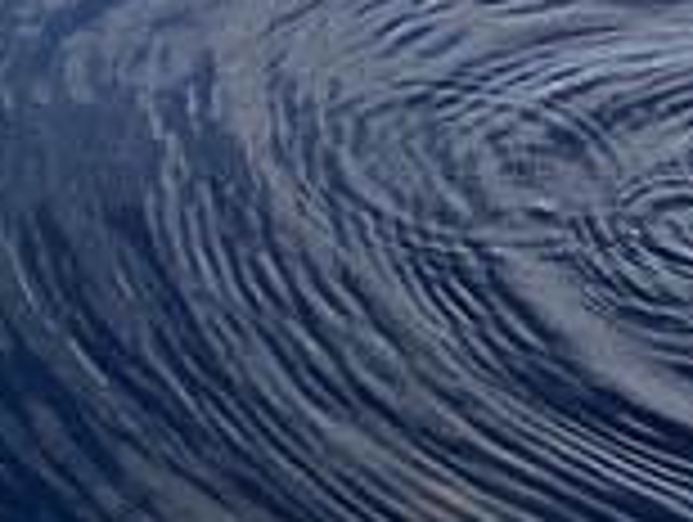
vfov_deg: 8.5
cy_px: -652
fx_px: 3248
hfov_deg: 11.9
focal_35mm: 162
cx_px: -176
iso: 32
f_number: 1.8
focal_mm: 4.25
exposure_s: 1/1808
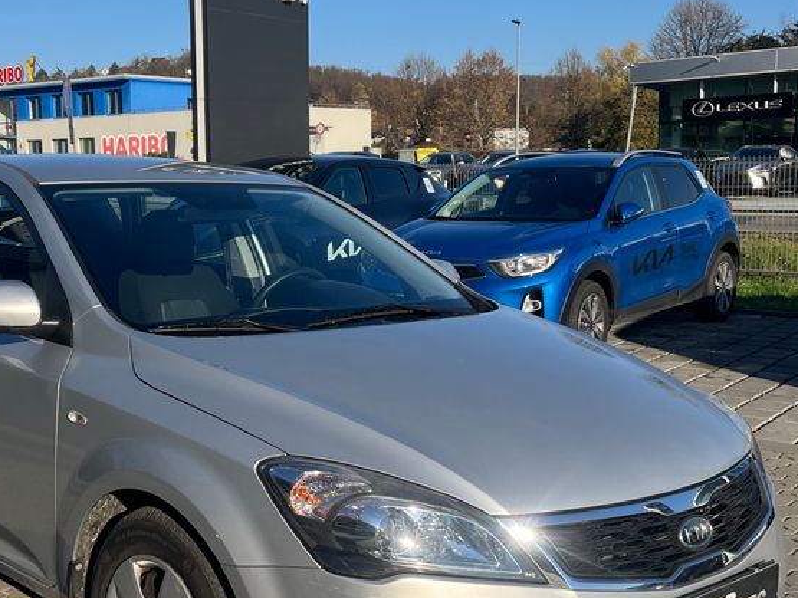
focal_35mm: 48
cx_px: 237
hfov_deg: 39.0
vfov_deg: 30.3
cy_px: 290
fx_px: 1106
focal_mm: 5.1
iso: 50
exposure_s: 1/3215
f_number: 1.6
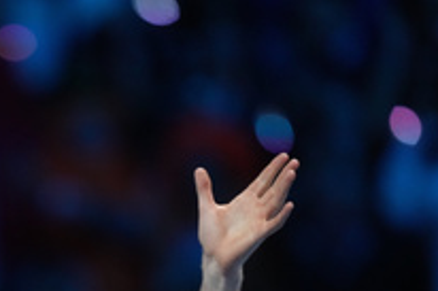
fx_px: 12108
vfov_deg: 1.4
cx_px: -6
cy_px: 328
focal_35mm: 996
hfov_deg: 2.1
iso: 5000
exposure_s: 1/2500
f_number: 2.8
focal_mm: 400
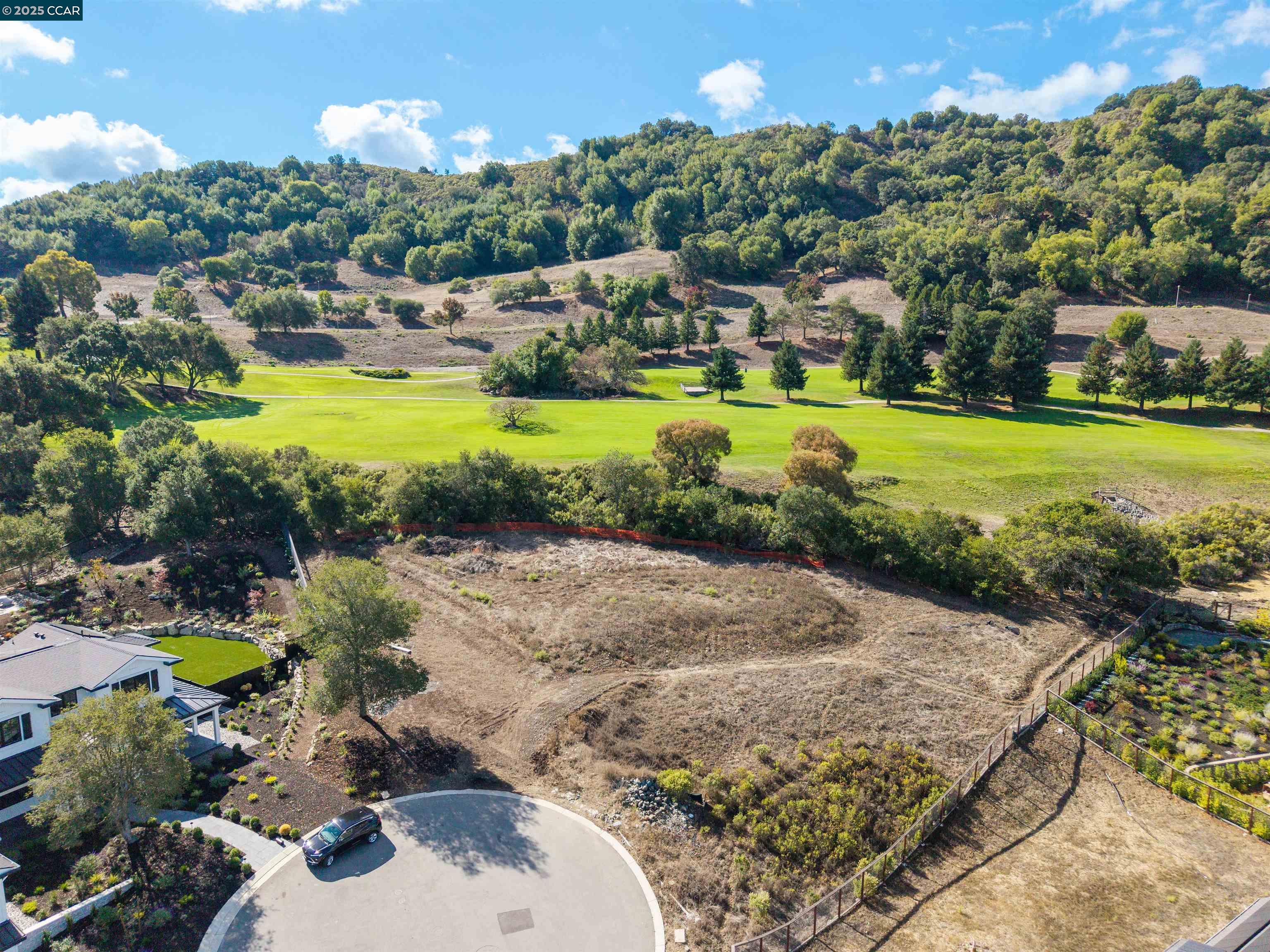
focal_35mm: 24
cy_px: 476
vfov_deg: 56.8
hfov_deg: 71.6
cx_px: 635
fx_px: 881
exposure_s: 1/640
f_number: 1.8
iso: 200
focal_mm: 8.7
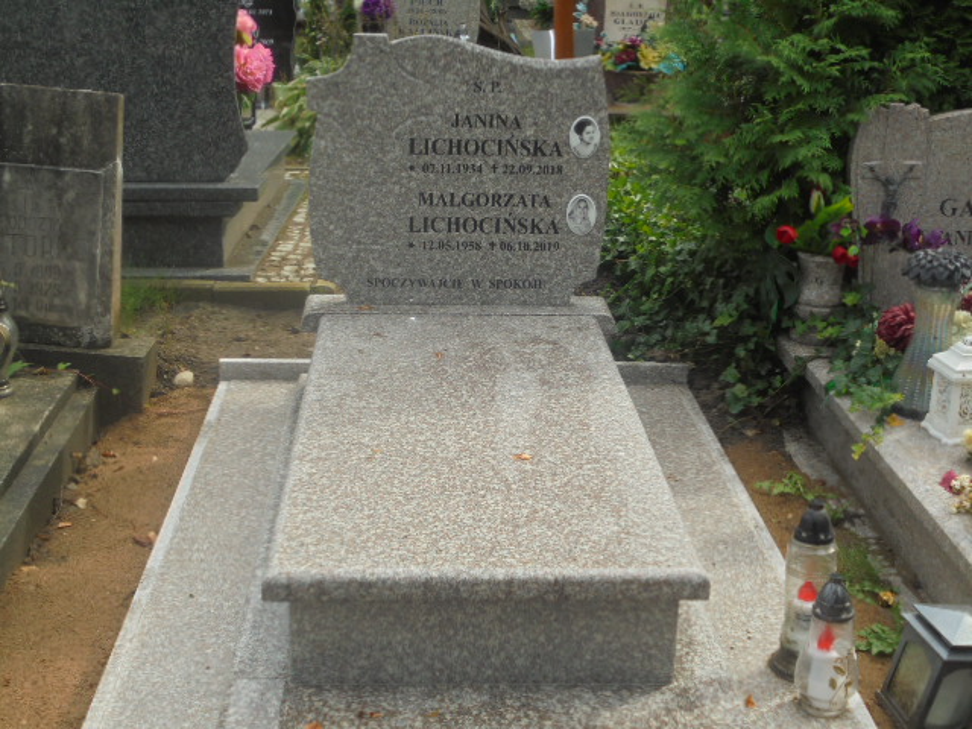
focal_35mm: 49
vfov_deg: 29.7
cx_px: 486
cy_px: 364
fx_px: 1376
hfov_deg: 38.9
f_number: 4.8
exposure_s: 1/200
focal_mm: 8.9
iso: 100
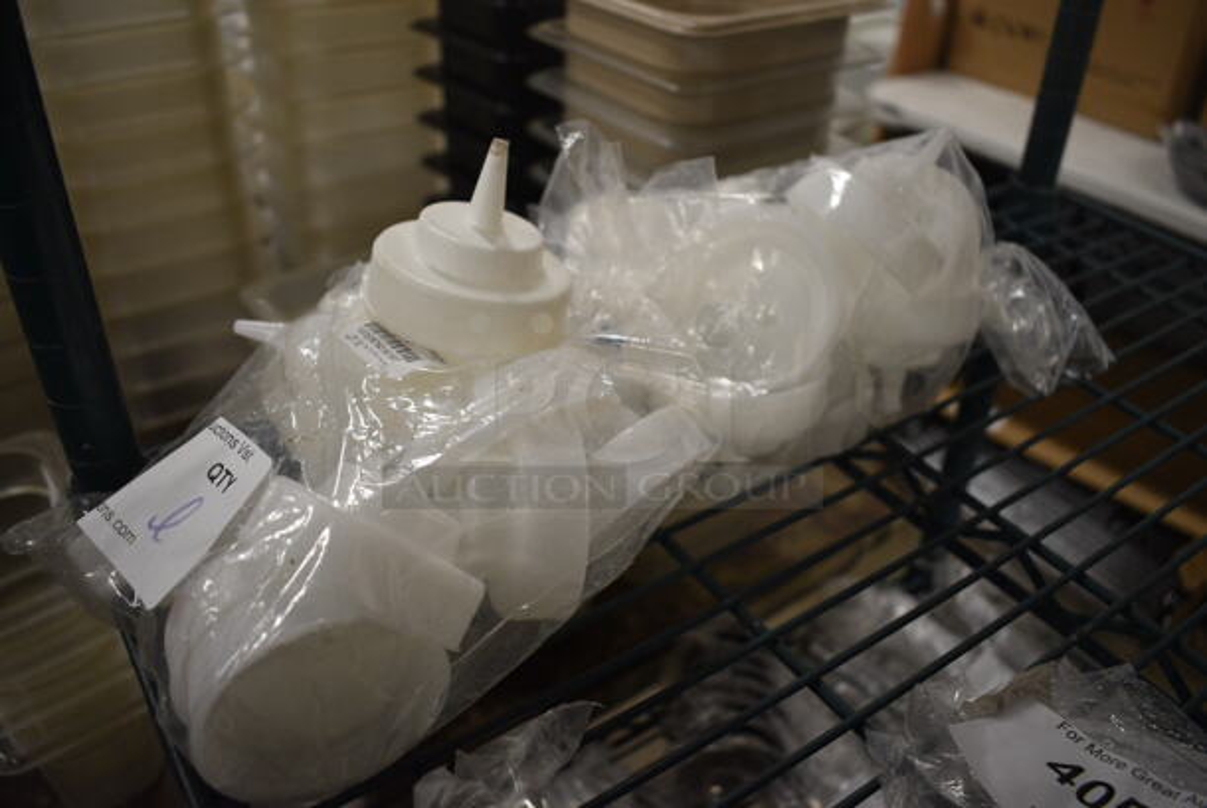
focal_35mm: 30
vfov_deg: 43.7
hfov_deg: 61.9
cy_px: 404
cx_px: 604
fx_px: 1007
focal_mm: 20
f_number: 3.5
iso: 900
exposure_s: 1/125
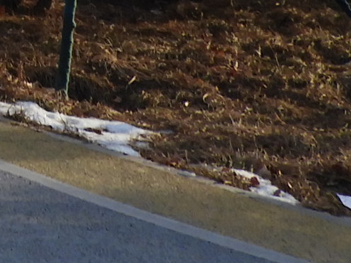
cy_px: -363
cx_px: -366
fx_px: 1613
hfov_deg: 11.2
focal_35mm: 159
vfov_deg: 8.5
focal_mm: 4.3
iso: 100
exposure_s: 1/640
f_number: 3.3
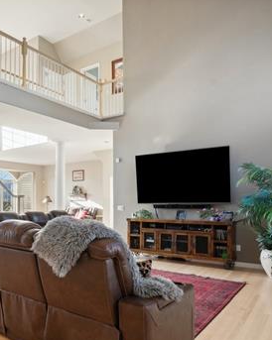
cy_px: 200
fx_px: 282
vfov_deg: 61.8
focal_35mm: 28
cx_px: 64
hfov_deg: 49.2
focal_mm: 16
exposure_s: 1/100
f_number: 7.1
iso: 800
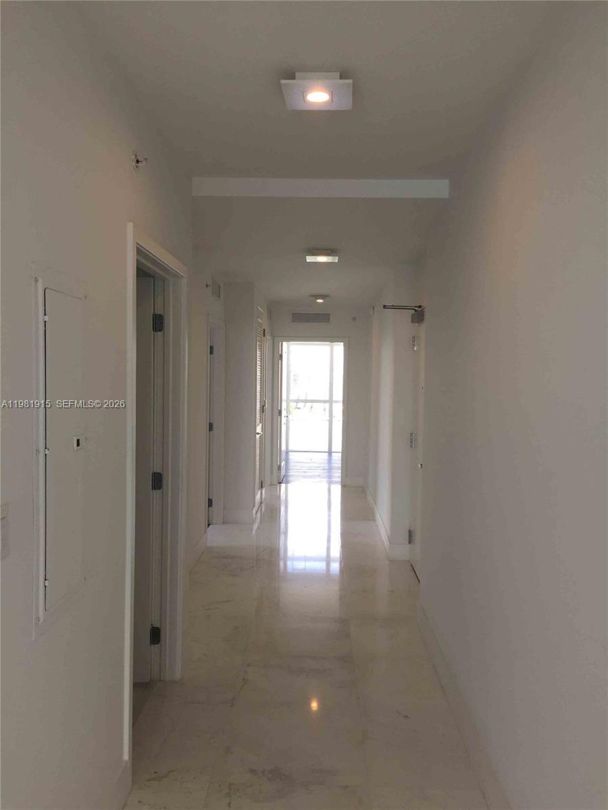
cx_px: 304
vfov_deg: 61.7
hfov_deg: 48.2
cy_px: 405
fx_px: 679
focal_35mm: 29
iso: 32
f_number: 2.2
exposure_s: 1/120
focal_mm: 4.15
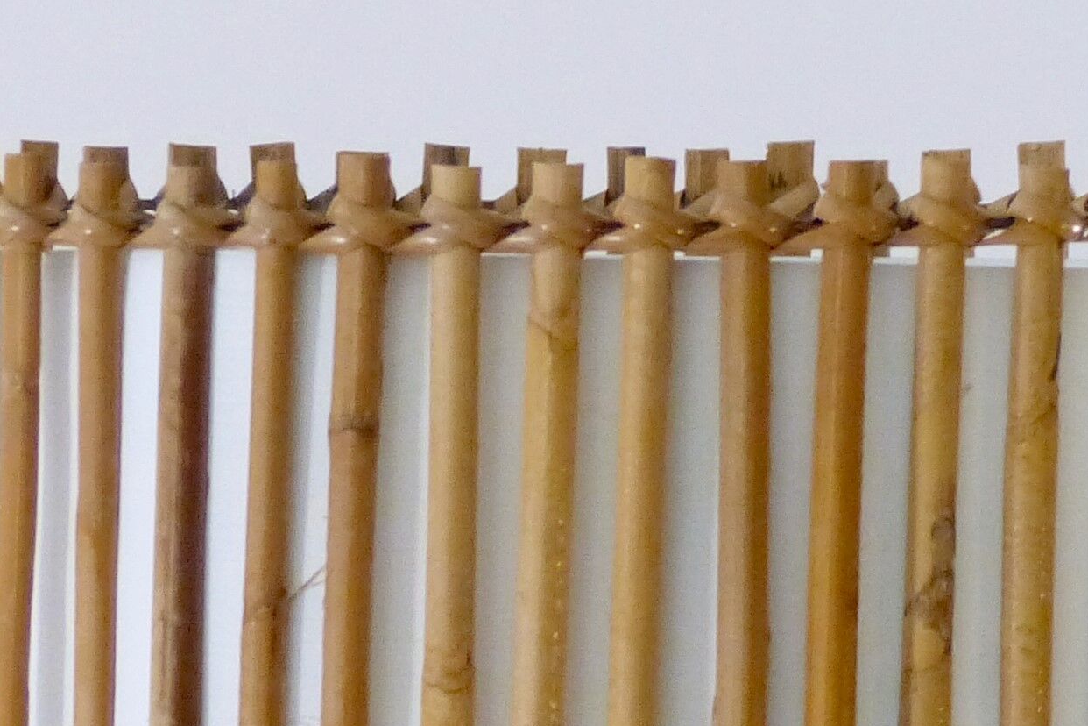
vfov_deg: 3.6
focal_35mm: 382
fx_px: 11544
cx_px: 714
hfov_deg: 5.4
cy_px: 964
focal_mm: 20.5
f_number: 2.8
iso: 400
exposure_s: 1/30
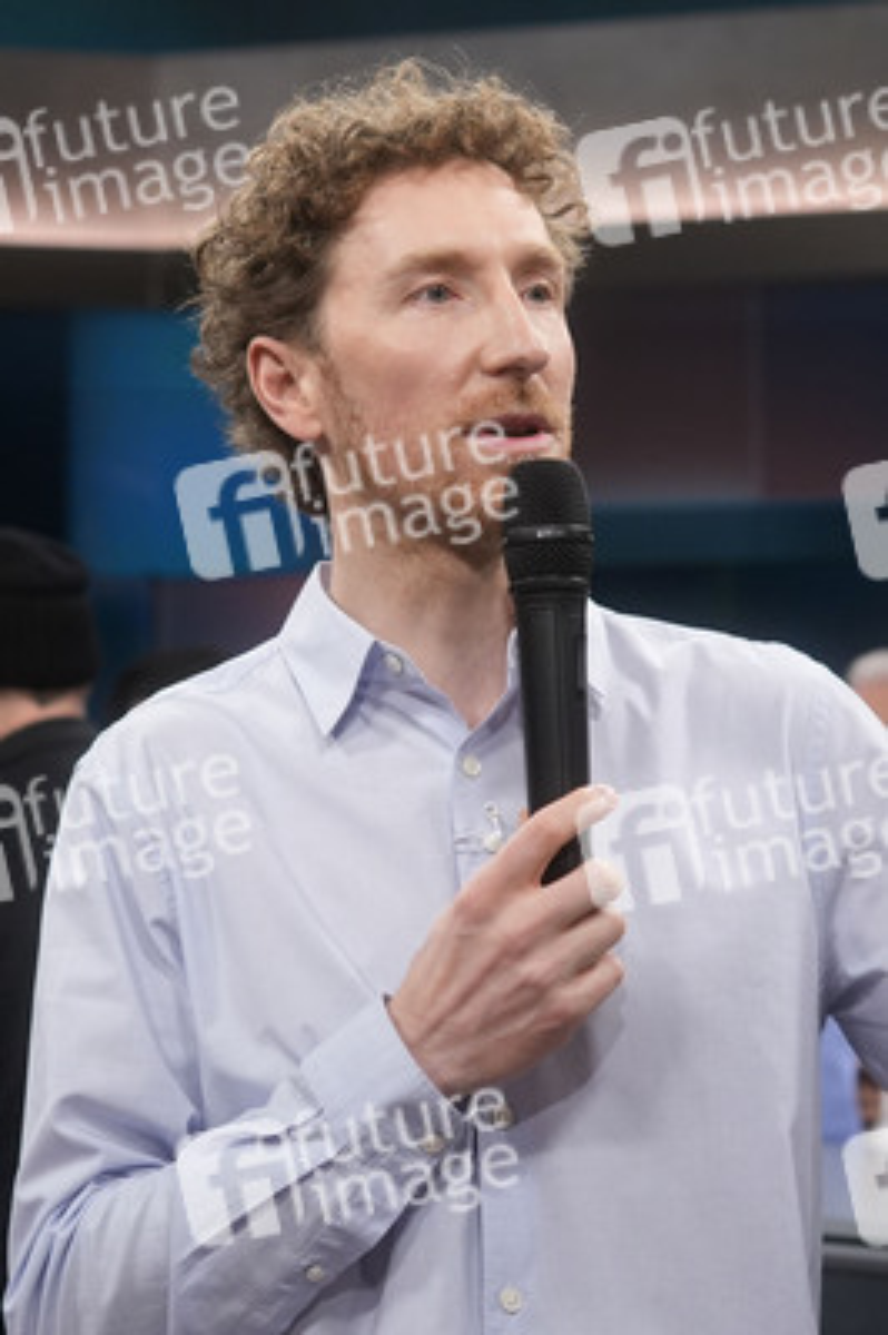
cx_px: 444
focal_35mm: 45
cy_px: 668
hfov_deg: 29.8
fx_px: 1668
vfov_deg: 43.6
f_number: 2.2
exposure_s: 1/400
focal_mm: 30
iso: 640
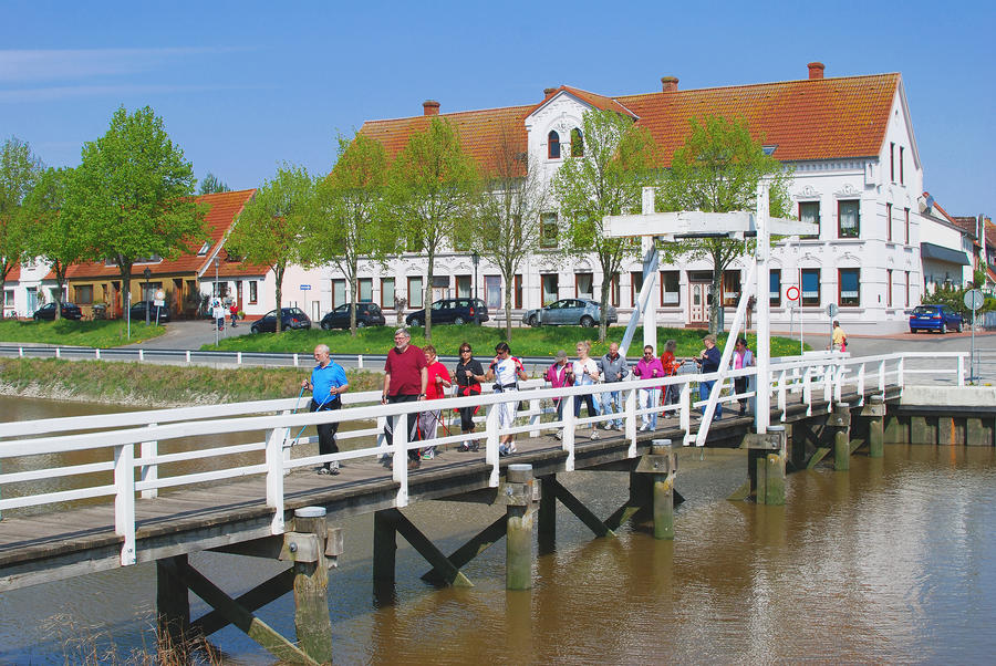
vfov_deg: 25.8
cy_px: 333
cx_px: 498
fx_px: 1454
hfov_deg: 37.8
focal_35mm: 52
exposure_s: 1/250
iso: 100
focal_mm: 35
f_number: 8
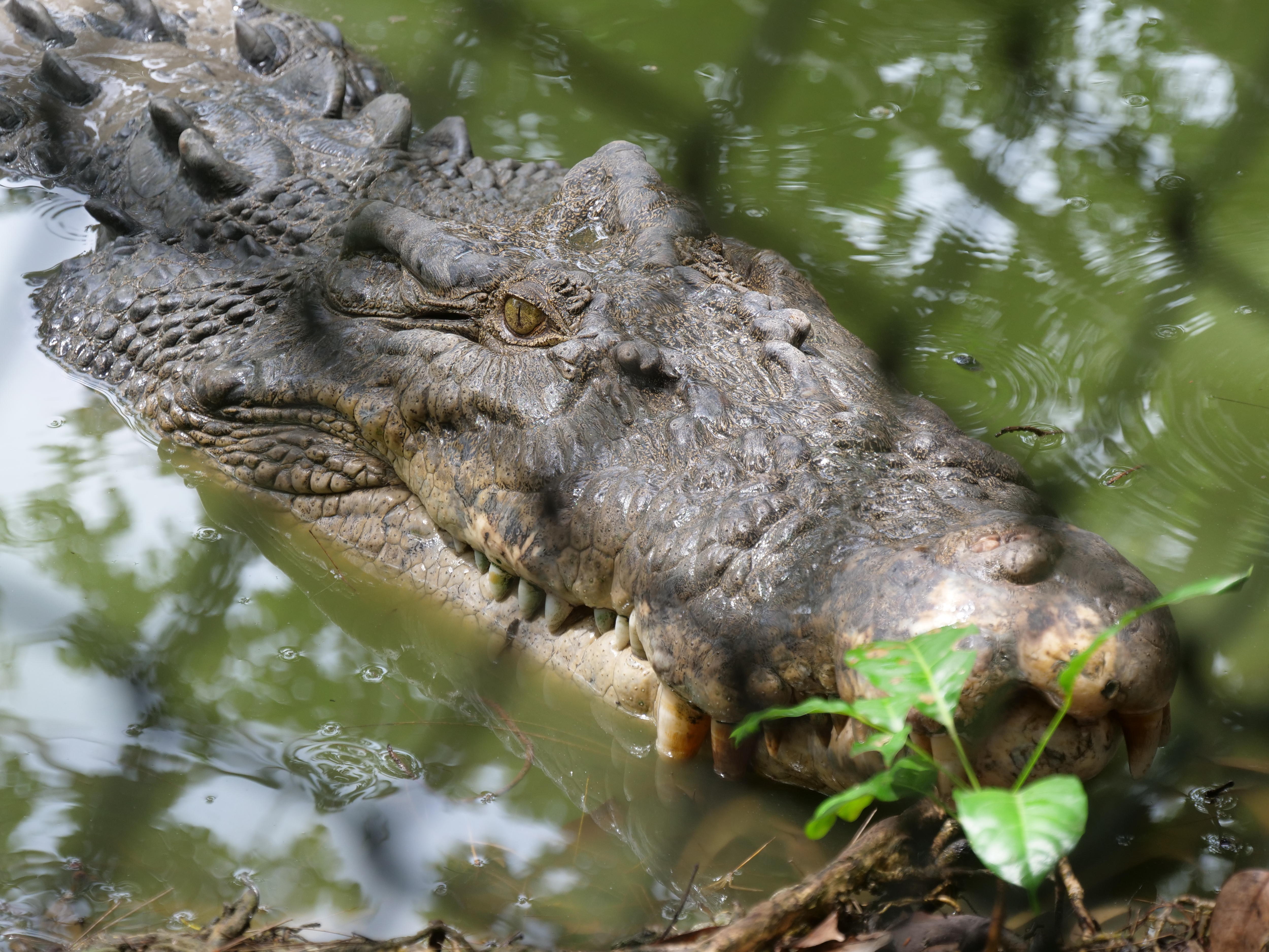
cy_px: 476
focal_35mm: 138
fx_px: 5059
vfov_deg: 10.7
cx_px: 634
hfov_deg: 14.3
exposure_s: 1/160
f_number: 5.4
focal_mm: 69
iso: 250
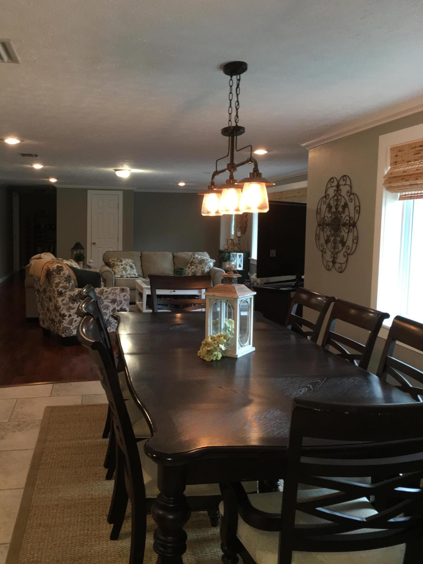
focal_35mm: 33
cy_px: 269
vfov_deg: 55.3
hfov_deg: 42.8
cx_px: 184
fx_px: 538
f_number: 2.2
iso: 100
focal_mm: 4.15
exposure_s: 1/20
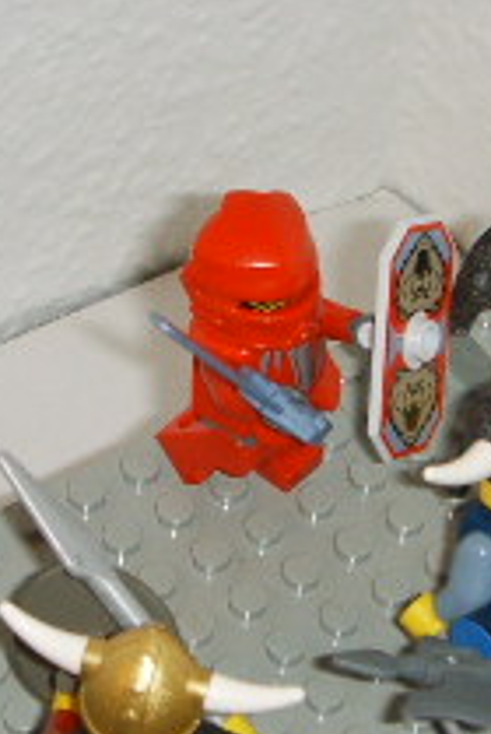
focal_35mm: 124
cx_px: 200
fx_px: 2528
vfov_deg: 16.5
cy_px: 495
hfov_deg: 11.1
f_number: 3.5
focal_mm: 6.6
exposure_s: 1/45
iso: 100
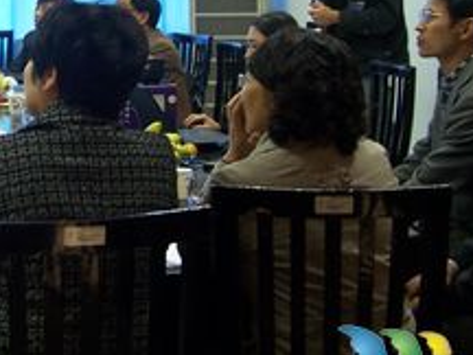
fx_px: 1202
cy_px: 12
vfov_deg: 16.5
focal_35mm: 88
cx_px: 68
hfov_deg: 21.9
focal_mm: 6.3
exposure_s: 1/6
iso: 80
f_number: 2.8
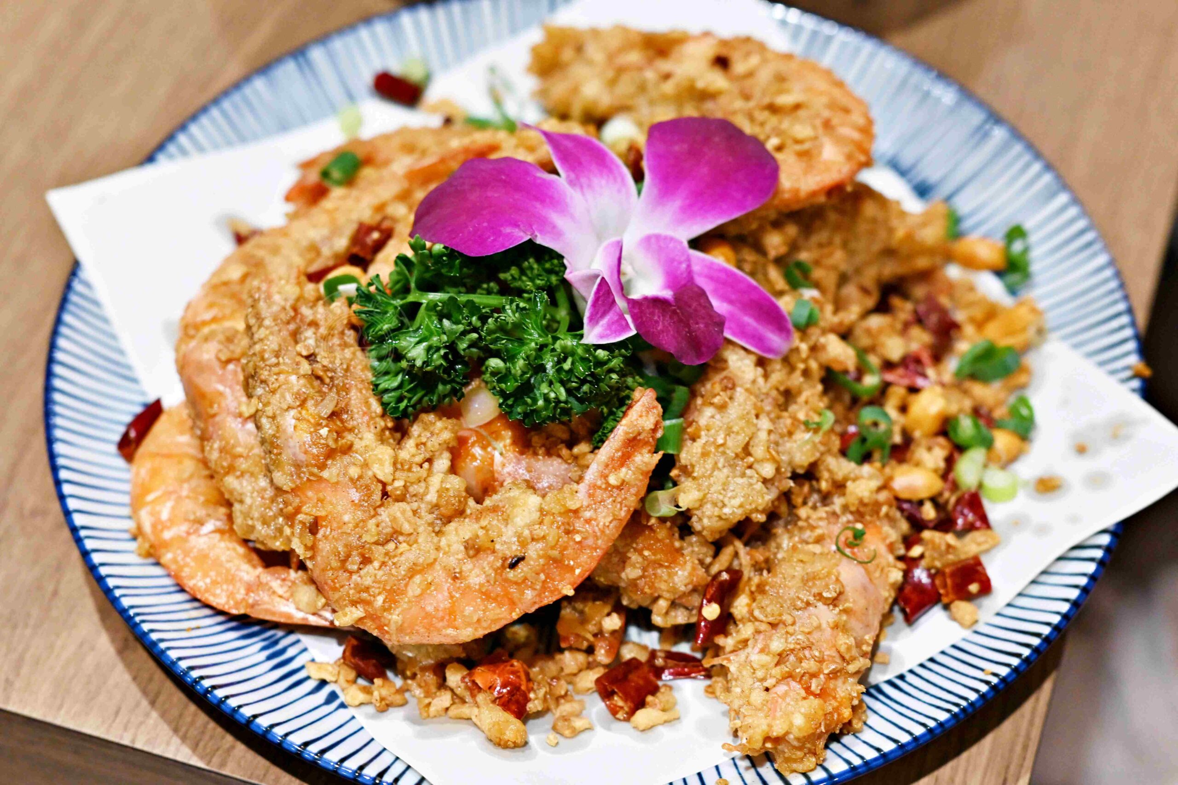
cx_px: 589
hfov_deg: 27.0
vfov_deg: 18.2
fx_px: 2454
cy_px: 392
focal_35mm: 75
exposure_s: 1/200
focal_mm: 50
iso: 1400
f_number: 3.2
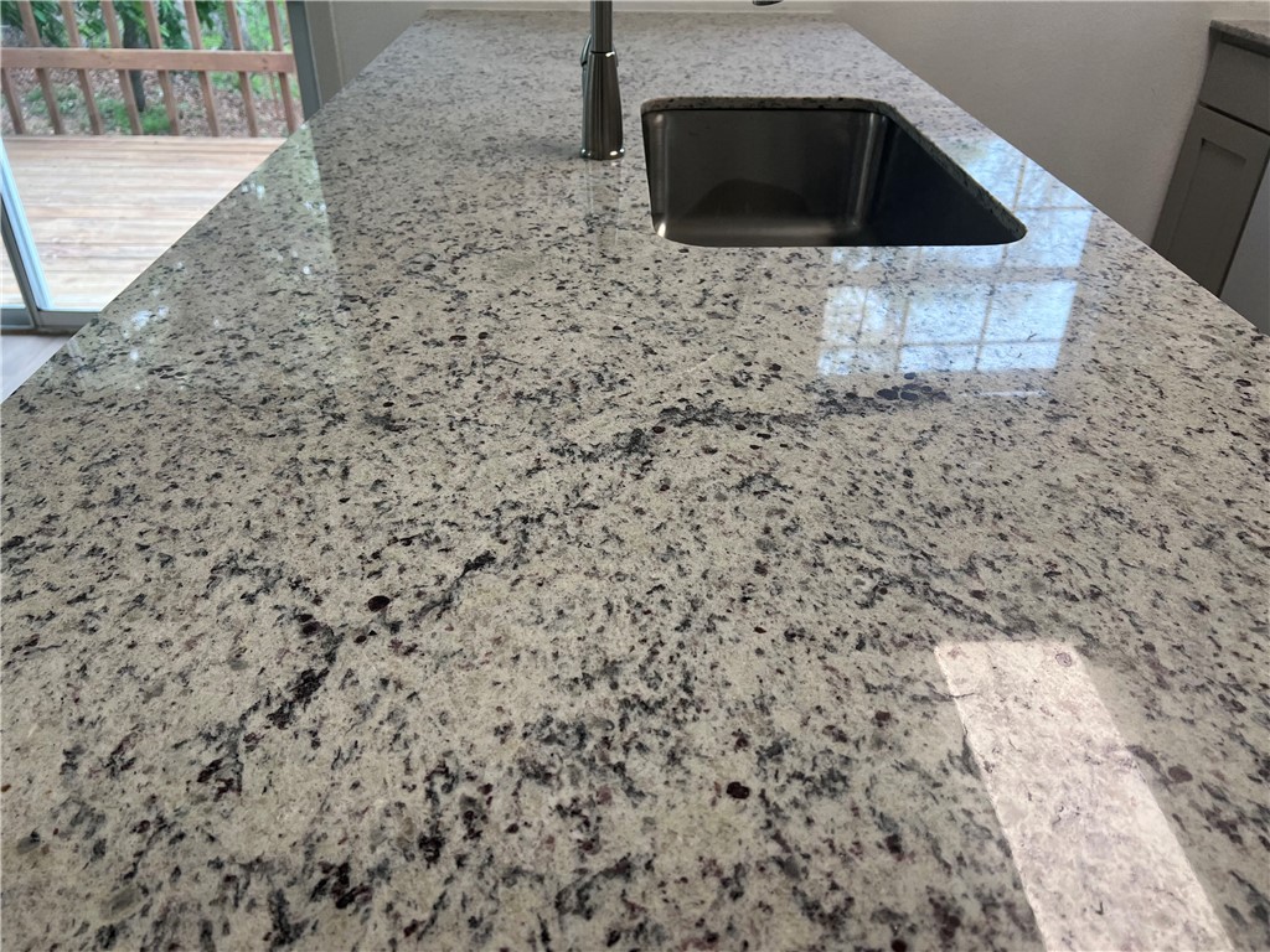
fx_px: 954
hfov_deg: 67.3
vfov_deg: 53.1
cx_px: 635
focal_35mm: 26
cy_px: 476
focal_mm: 5.7
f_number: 1.5
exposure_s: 1/120
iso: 40
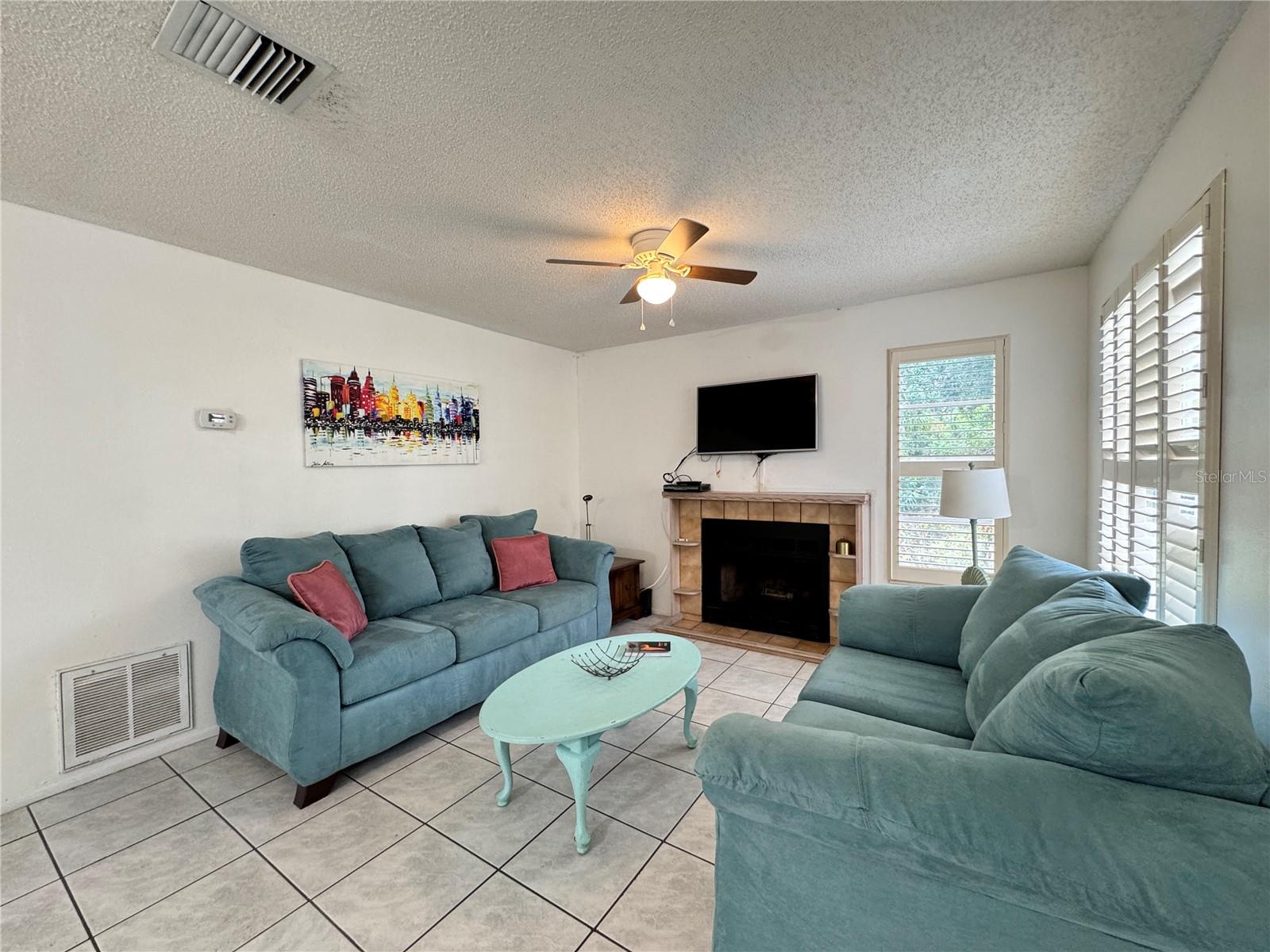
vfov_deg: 85.7
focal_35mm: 14
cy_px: 476
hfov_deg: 102.1
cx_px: 635
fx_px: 514
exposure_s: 1/60
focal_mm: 2.22
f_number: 2.2
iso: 200
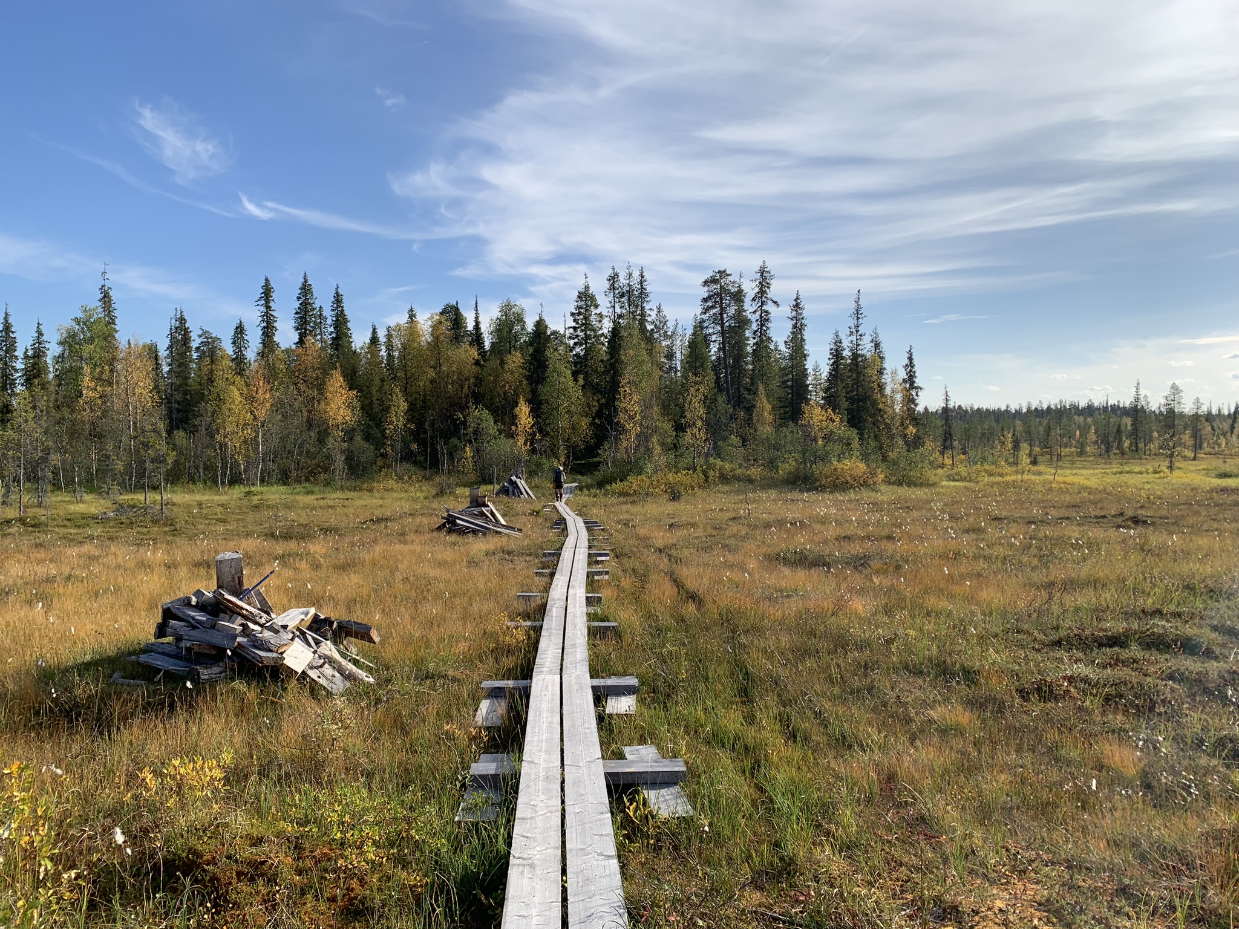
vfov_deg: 53.1
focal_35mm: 26
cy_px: 464
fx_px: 931
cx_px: 620
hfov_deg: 67.3
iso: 25
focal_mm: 4.25
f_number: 1.8
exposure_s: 1/2208
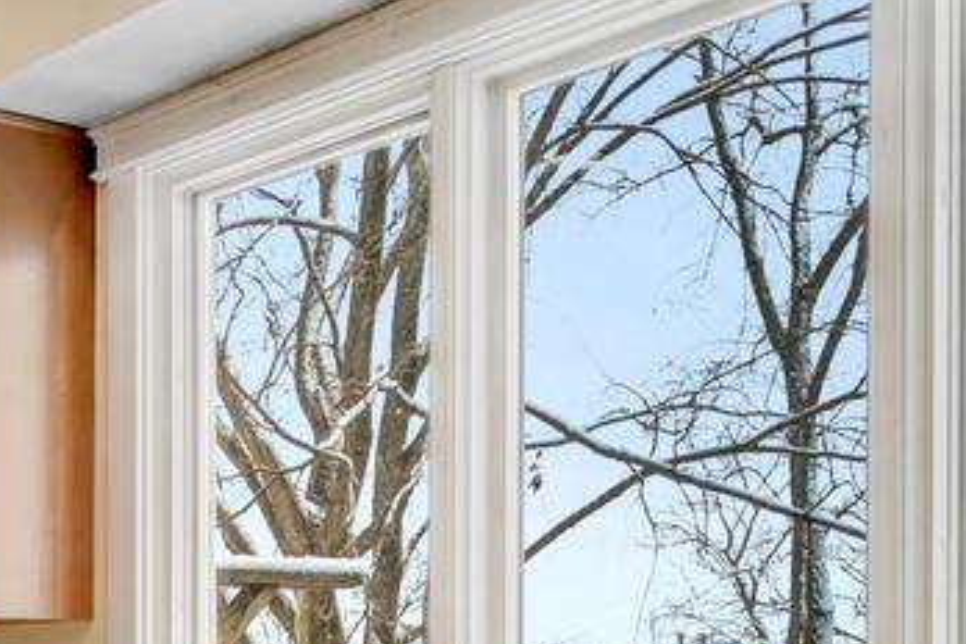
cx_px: -350
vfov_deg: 21.0
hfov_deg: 26.5
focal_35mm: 62
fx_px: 1664
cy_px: 683
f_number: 9
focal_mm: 10
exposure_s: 1/40
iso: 200
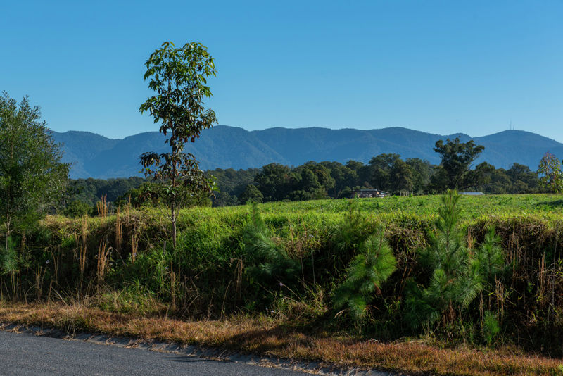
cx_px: 282
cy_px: 188
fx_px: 1095
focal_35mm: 70
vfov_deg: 19.5
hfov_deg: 28.8
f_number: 9
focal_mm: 70
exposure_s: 1/640
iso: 200
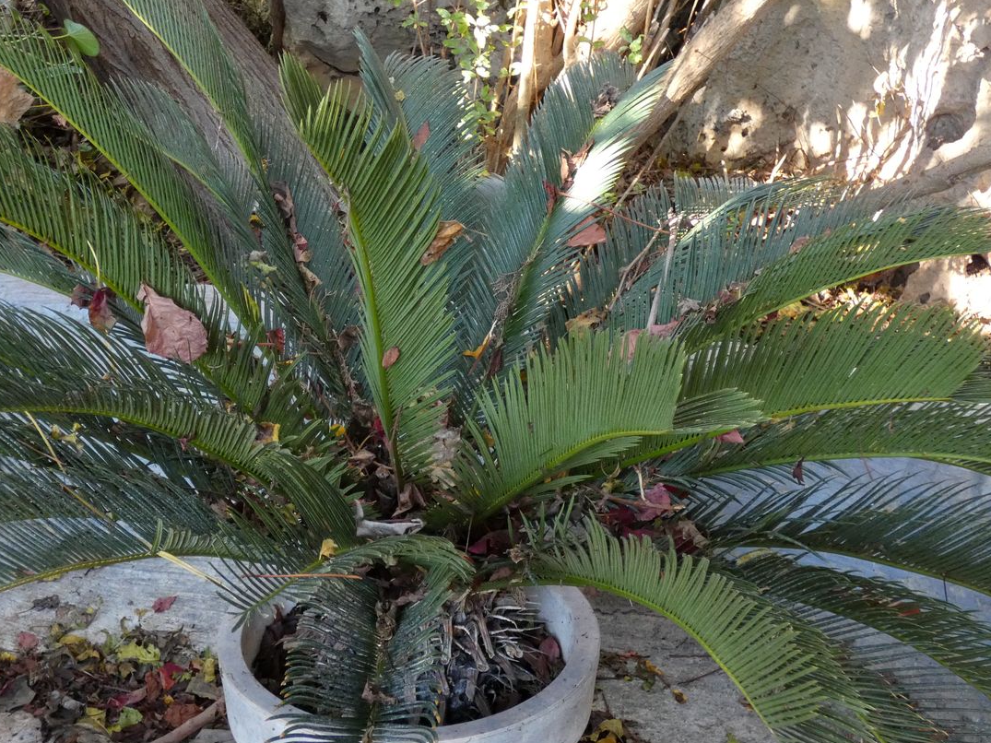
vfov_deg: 26.1
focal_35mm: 56
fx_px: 1603
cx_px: 399
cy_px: 377
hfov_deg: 34.2
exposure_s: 1/80
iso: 400
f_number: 3.7
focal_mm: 7.8
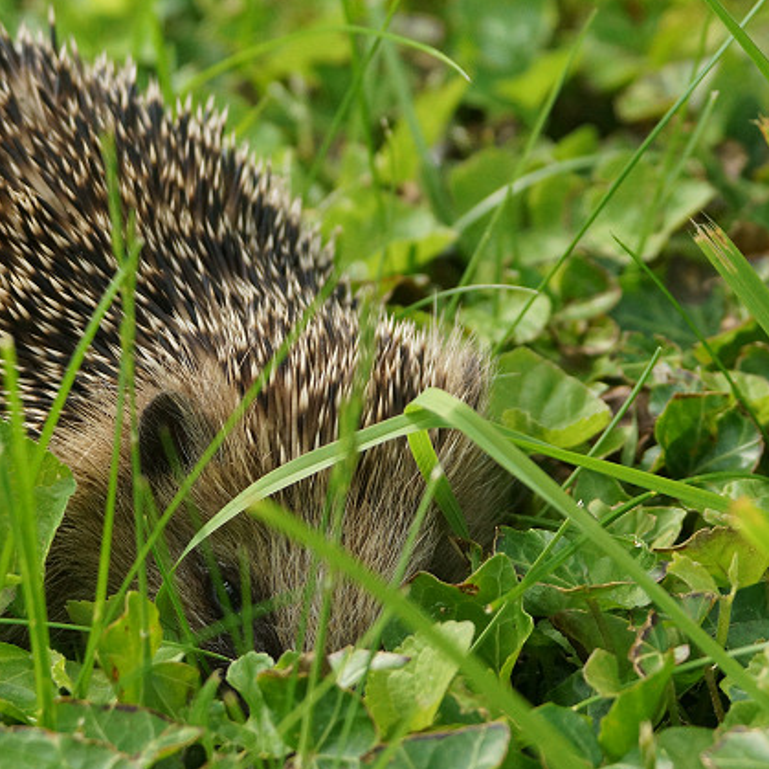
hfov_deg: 4.8
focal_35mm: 366
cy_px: 376
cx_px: 125
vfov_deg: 4.8
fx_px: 9199
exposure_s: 1/1250
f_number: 6.3
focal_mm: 150
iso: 800
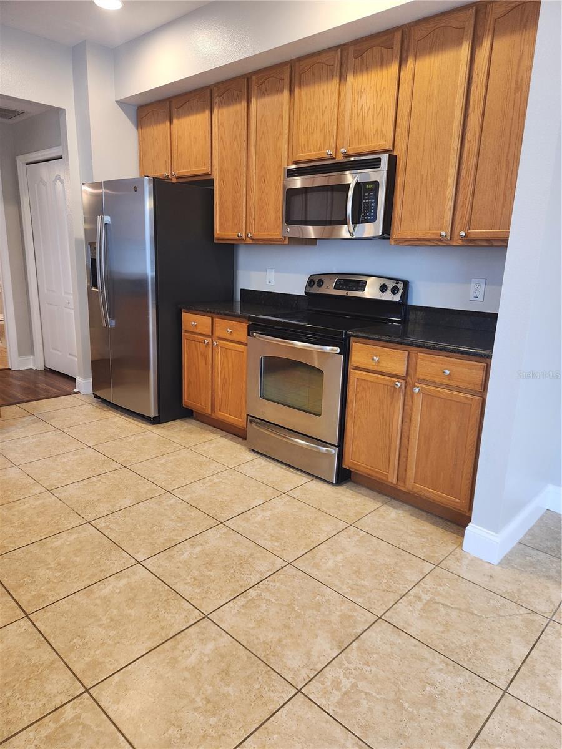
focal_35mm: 23
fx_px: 498
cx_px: 281
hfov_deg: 58.9
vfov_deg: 73.9
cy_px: 374
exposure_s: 1/120
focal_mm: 5.4
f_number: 1.8
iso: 400
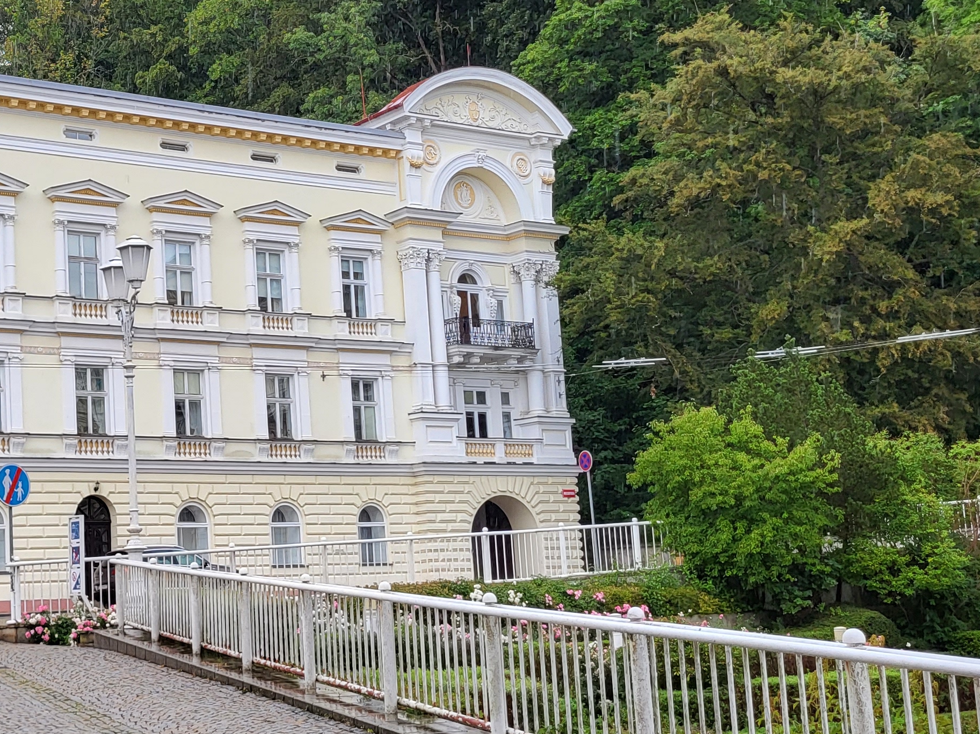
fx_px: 1613
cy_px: 356
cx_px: 183
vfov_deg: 25.6
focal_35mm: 57
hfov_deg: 32.8
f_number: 1.8
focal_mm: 5.4
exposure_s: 1/278
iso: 40
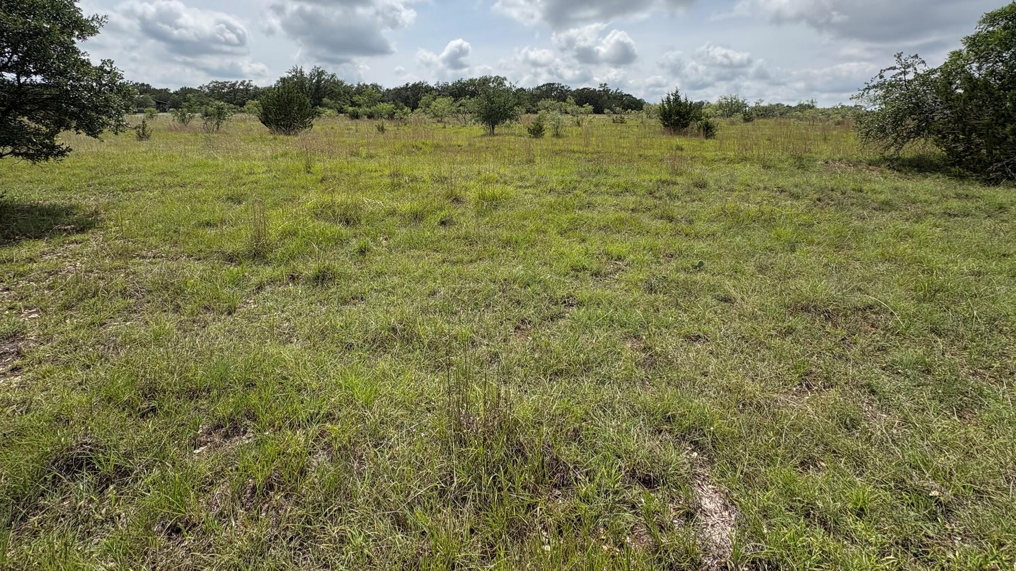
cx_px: 488
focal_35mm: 16
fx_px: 431
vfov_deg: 65.3
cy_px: 190
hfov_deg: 99.3
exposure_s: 1/2674
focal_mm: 2.22
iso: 50
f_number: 2.2
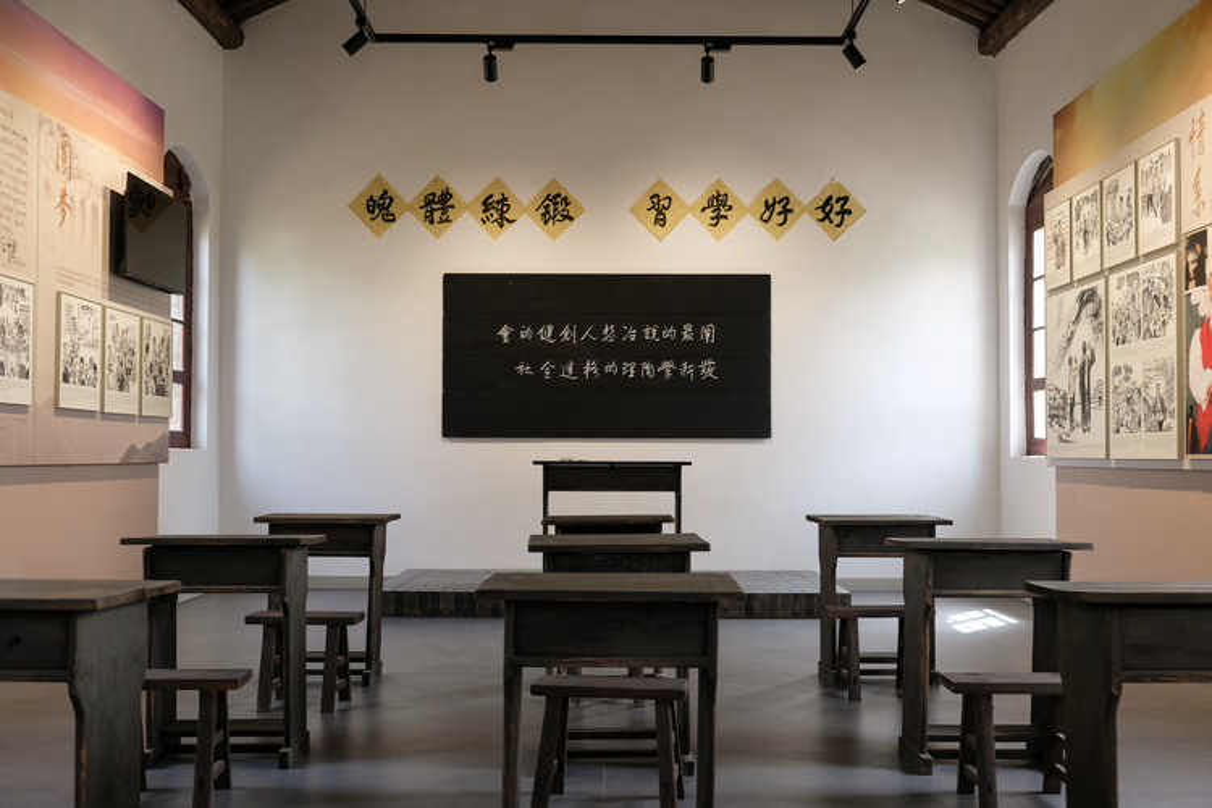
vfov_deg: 37.9
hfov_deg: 54.4
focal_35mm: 35
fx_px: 1178
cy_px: 404
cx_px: 606
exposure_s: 1/75
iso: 200
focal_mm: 23.3
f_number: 3.2
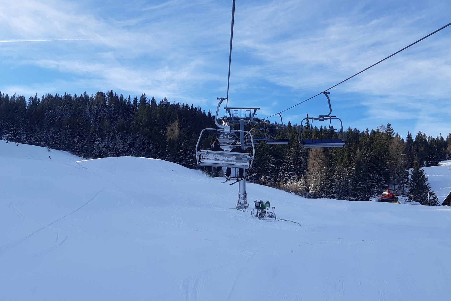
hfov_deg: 55.7
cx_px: 245
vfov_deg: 38.9
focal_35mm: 34
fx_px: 426
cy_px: 157
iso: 40
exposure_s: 1/1475
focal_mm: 3.92
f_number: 1.7
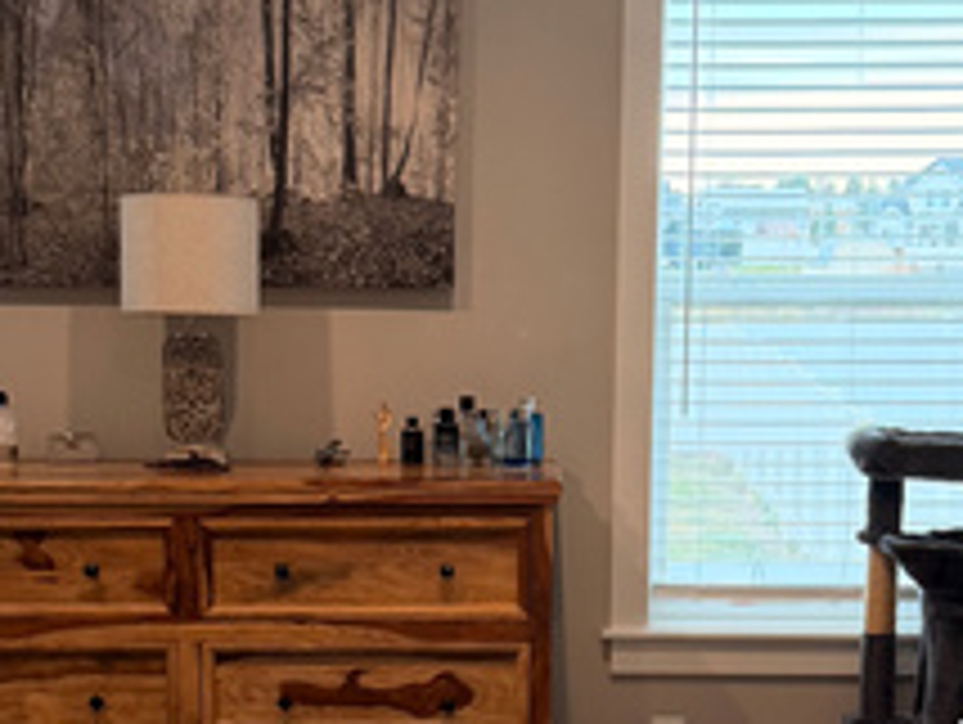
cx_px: 454
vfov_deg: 16.8
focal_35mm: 86
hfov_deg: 22.7
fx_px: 2395
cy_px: 733
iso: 200
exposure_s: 1/169
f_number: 1.78
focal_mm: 6.76
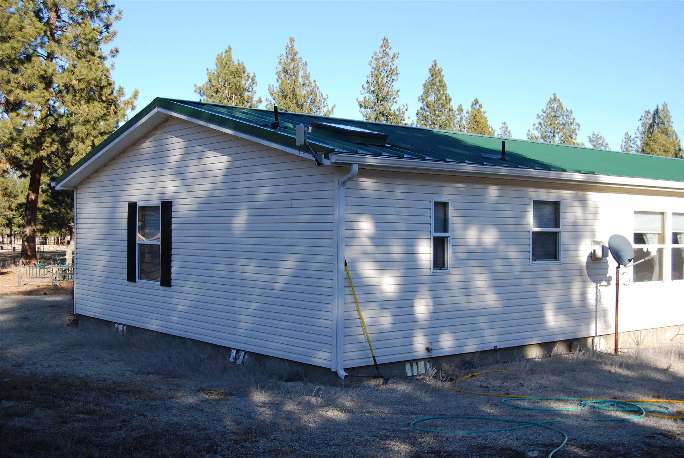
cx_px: 342
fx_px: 799
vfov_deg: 32.0
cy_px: 229
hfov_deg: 46.4
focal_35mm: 42
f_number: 6.3
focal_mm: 28
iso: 100
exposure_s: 1/160
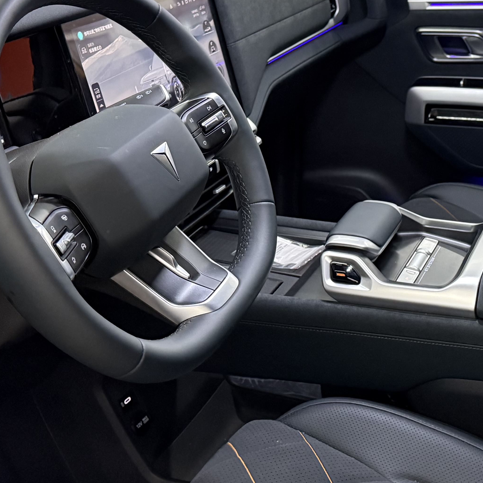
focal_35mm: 59
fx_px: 931
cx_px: 342
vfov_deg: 28.8
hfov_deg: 28.8
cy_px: 153
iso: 800
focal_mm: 6.76
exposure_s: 1/46
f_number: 1.78
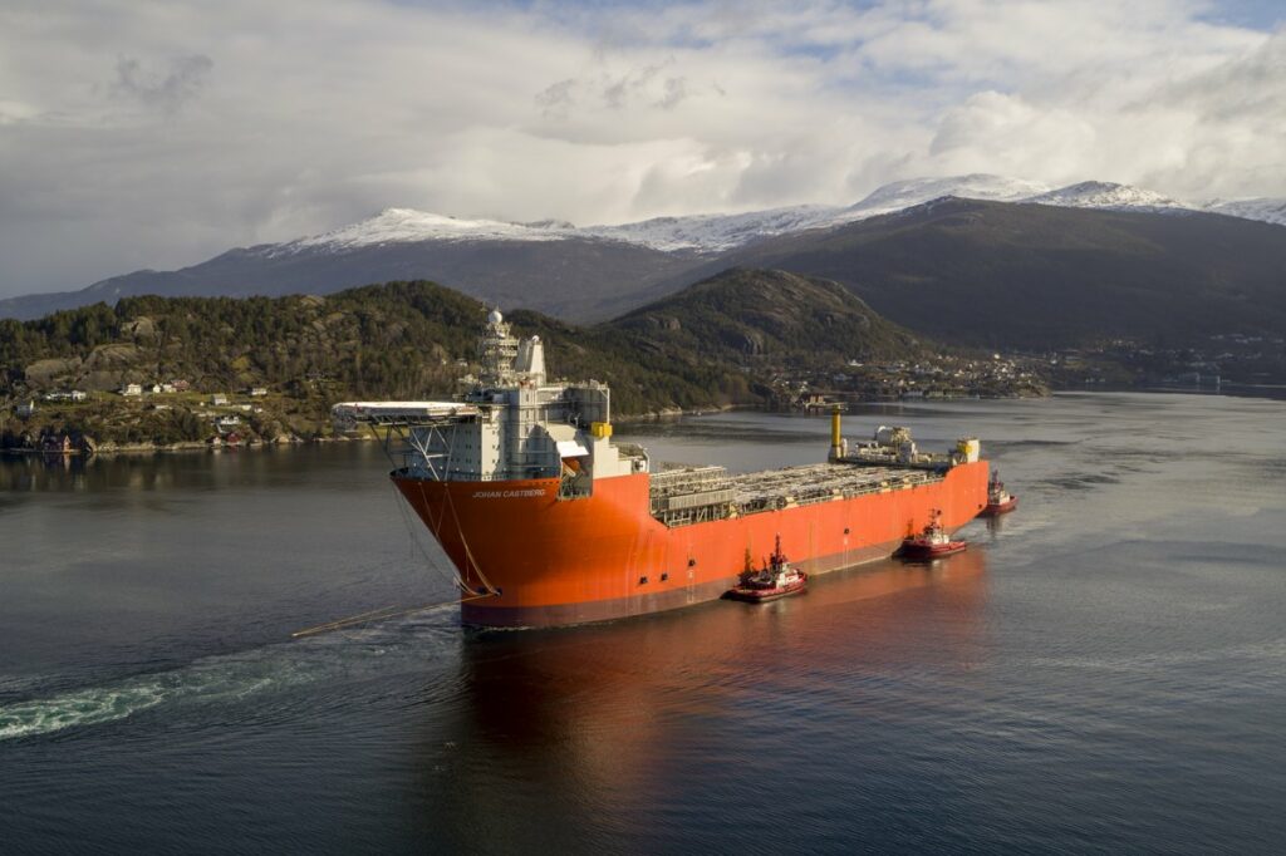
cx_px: 643
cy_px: 428
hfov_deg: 53.1
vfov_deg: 36.8
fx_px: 1286
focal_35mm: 36
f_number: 5
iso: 100
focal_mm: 24
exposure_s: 1/40
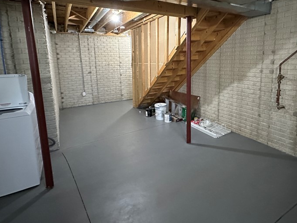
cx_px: 167
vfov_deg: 62.8
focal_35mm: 21
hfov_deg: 78.6
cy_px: 88
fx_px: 180
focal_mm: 2.22
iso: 1000
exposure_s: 1/40
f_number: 2.2
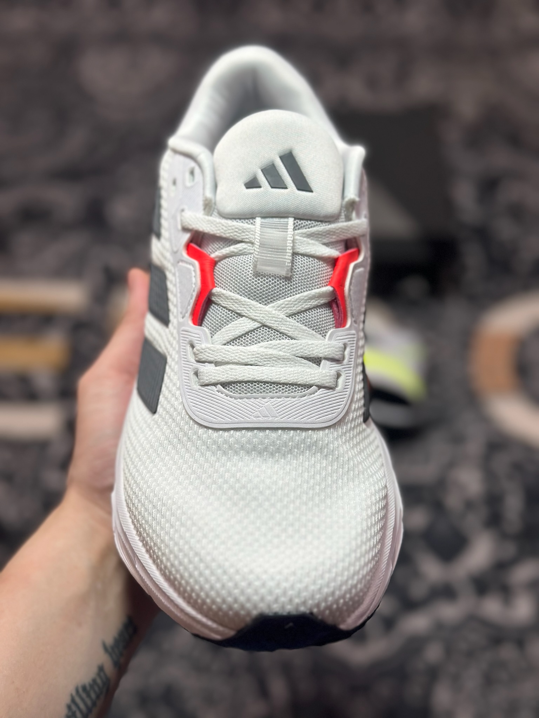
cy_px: 359
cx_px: 270
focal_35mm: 48
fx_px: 997
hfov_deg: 30.3
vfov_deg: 39.7
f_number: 1.78
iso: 80
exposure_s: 1/1073
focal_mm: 6.86
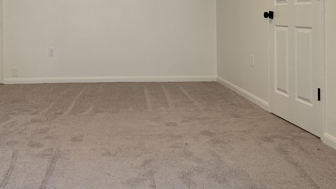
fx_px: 392
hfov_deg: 45.2
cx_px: 96
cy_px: 19
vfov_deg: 26.2
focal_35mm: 44
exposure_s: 1/187
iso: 200
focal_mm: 6.76
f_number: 1.78
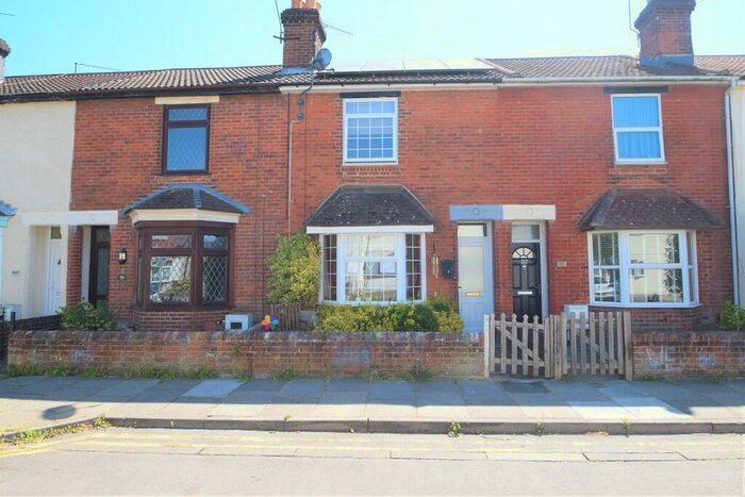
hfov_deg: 85.4
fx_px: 404
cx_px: 372
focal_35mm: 20
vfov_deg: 63.2
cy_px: 248
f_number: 8
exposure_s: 1/250
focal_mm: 13
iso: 200
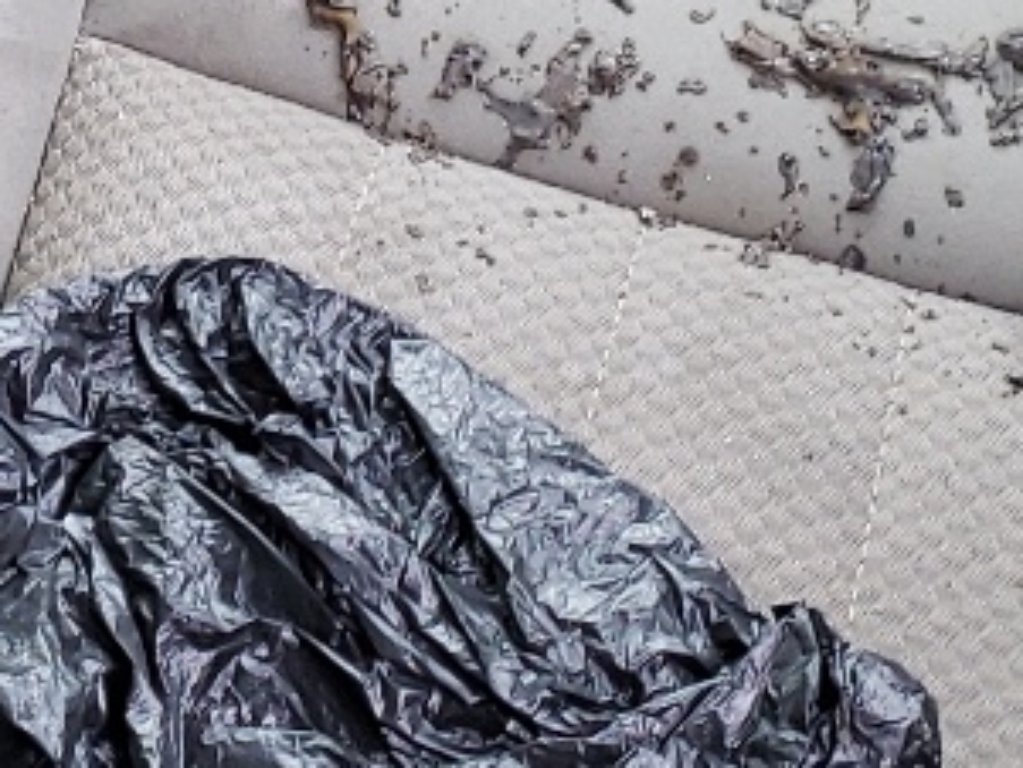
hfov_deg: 13.7
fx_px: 4080
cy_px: -768
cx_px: -364
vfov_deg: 10.0
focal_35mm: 138
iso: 65
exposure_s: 1/60.2
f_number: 1.5
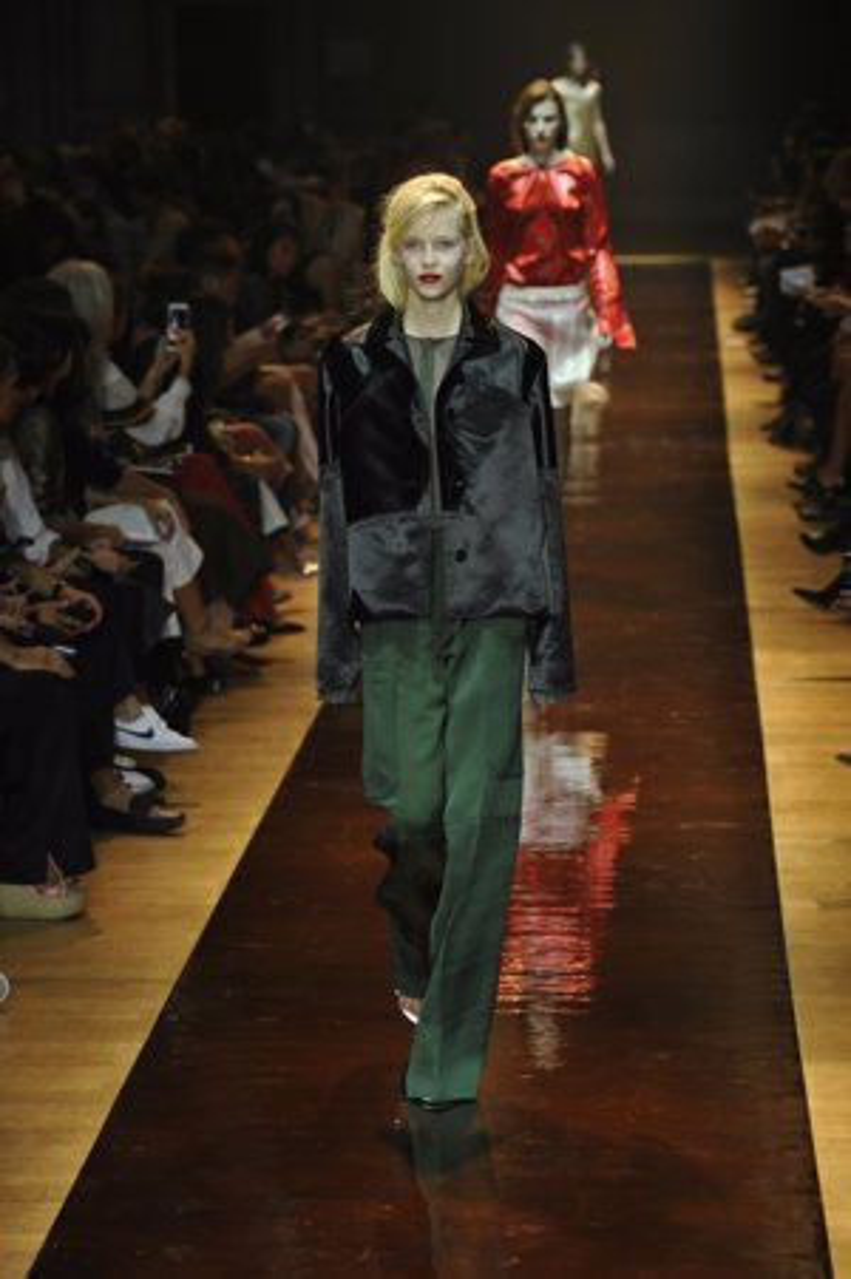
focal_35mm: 145
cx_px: 426
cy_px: 640
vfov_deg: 14.2
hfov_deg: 9.4
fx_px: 5149
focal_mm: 145
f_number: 5.6
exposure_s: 1/400
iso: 2000
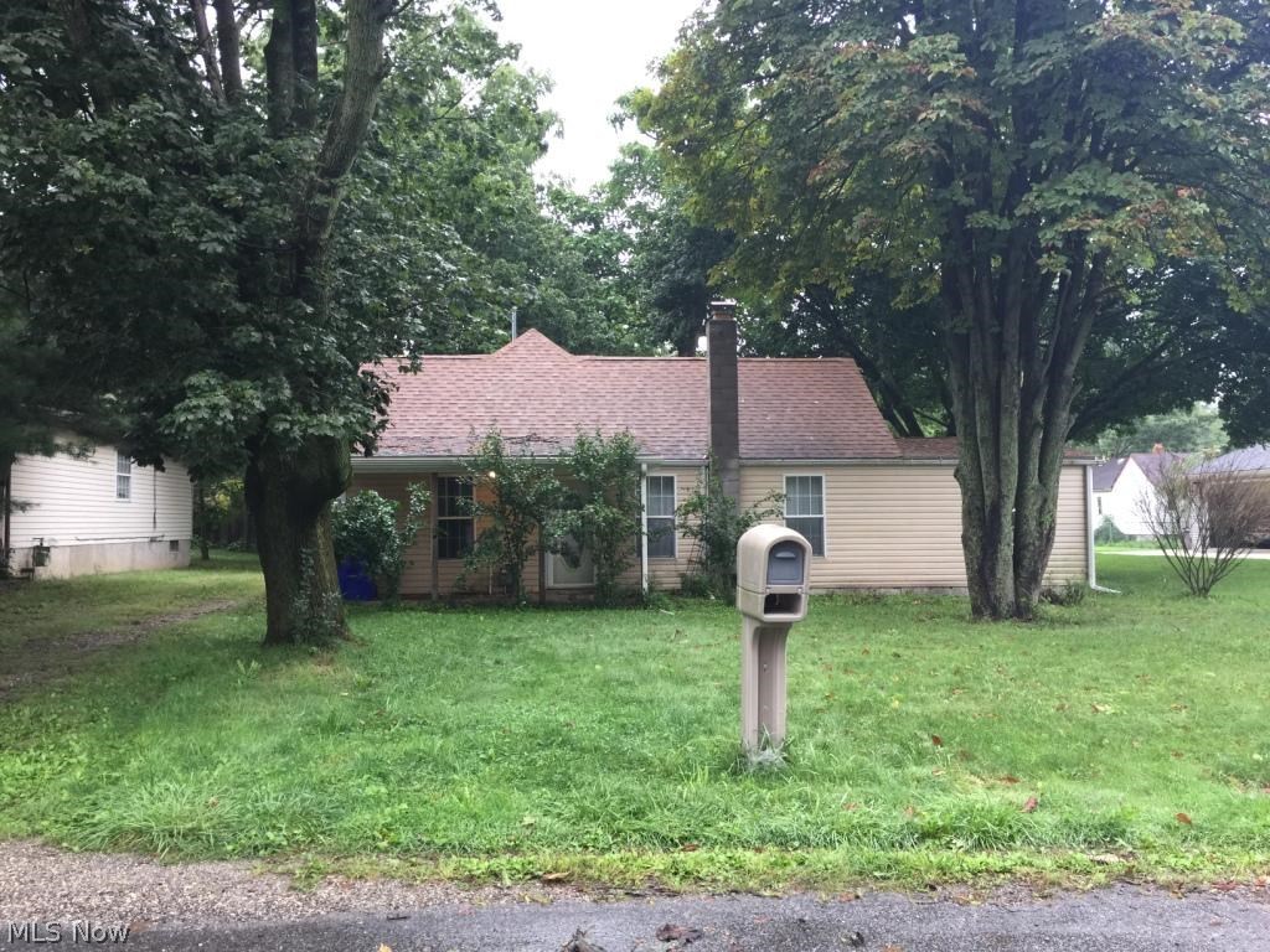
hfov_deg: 61.7
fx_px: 1064
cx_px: 635
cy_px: 476
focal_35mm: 29
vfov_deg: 48.2
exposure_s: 1/40
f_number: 2.2
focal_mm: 4.15
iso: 32
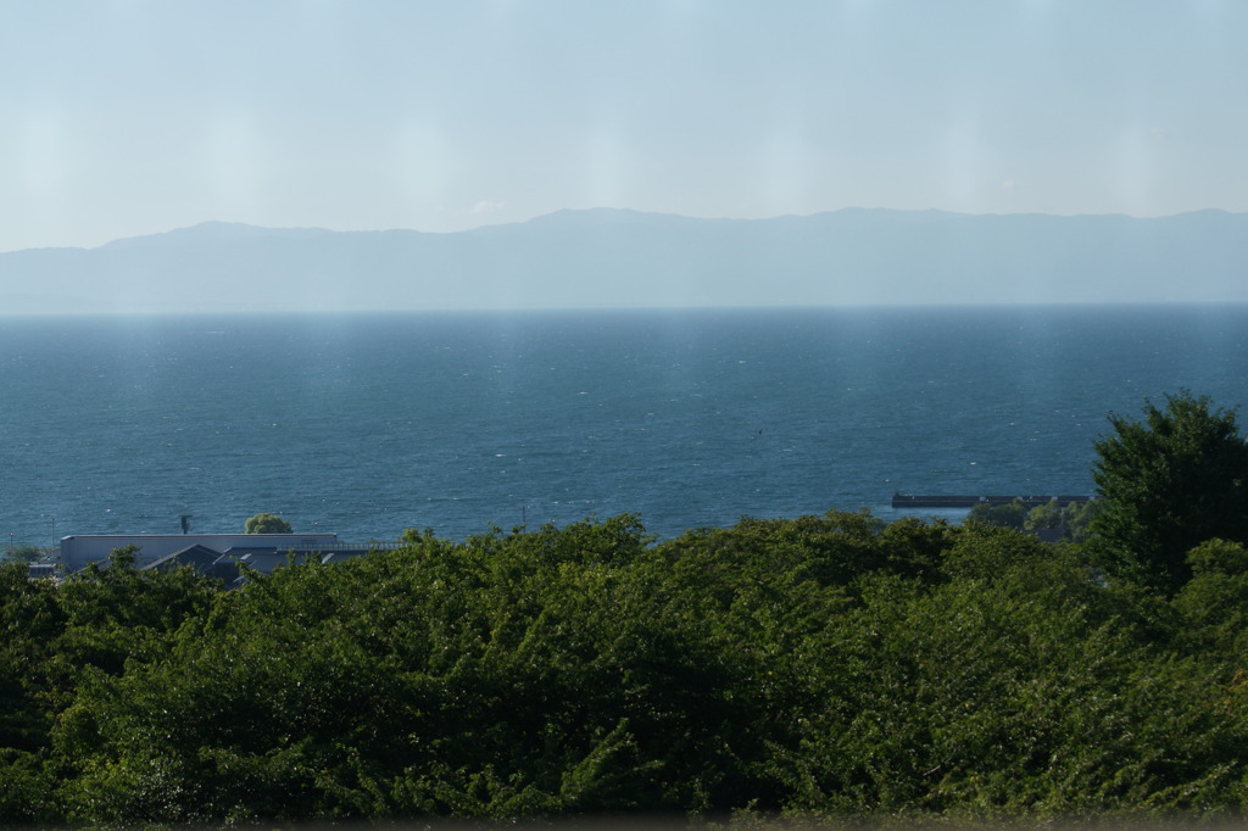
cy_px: 416
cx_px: 624
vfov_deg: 13.0
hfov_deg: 19.5
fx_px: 3639
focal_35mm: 105
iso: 200
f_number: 5
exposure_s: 1/1600
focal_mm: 70
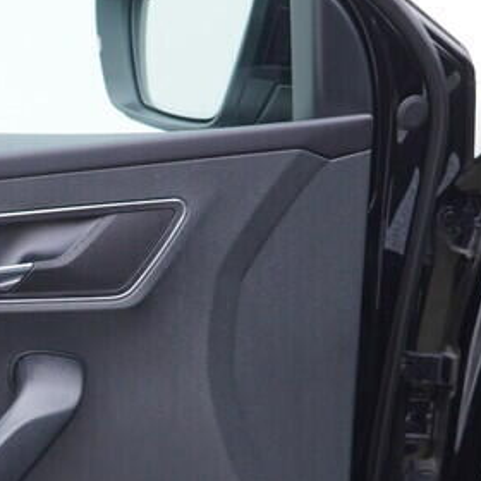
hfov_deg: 14.6
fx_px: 1761
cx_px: -213
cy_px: 552
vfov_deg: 15.1
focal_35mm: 112
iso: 125
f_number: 2.8
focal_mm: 24
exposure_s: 1/40
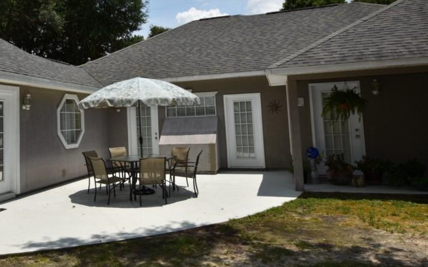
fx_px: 408
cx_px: 126
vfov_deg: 35.8
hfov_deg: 53.6
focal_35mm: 35
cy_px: 83
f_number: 10
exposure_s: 1/250
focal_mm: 16
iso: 100
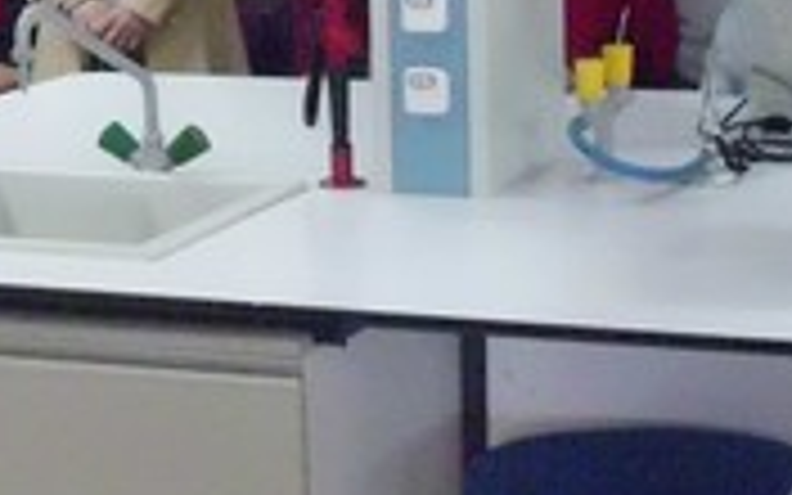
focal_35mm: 145
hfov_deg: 14.1
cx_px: -45
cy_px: -81
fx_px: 3130
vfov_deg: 8.9
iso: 800
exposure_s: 1/60
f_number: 2.9
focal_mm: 6.3
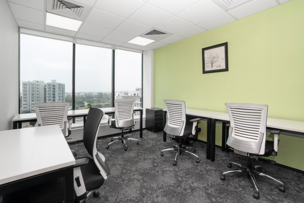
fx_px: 135
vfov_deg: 73.7
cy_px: 102
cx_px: 152
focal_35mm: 16
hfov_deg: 96.7
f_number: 14
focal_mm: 16
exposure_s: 1/160
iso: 400
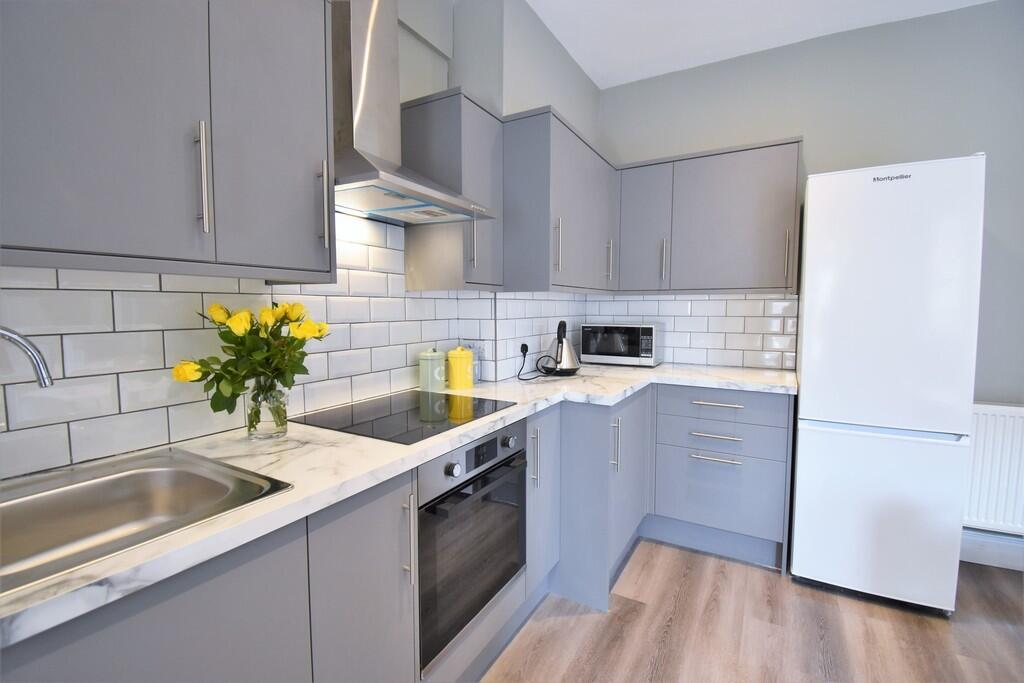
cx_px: 512
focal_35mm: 15
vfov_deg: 77.3
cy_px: 342
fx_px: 427
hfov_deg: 100.4
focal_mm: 10
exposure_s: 1/30
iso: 450
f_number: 4.5
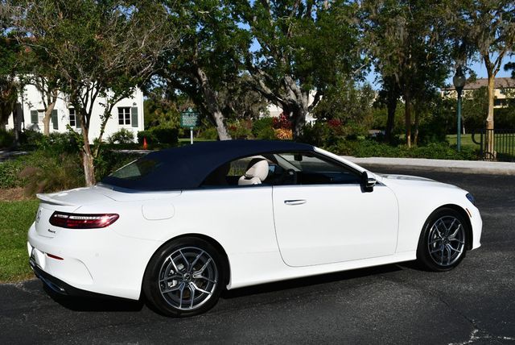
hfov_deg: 42.7
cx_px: 258
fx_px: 659
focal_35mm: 46
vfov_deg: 29.3
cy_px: 172
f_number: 10
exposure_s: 1/400
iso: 100
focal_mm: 23
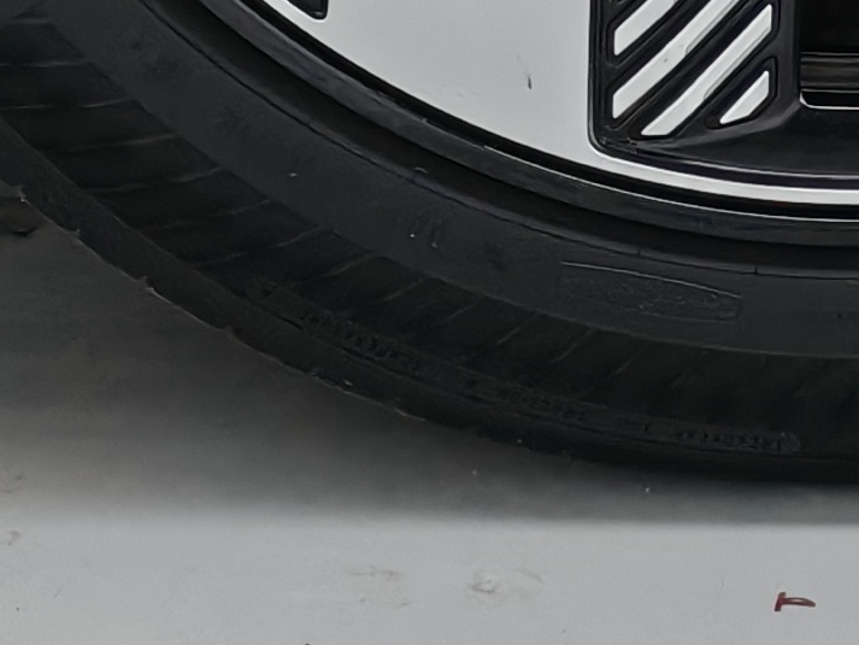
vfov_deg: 8.6
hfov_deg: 12.7
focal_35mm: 155
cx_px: 747
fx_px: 3847
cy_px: -998
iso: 250
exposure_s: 1/100
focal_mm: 5.52
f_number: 1.95
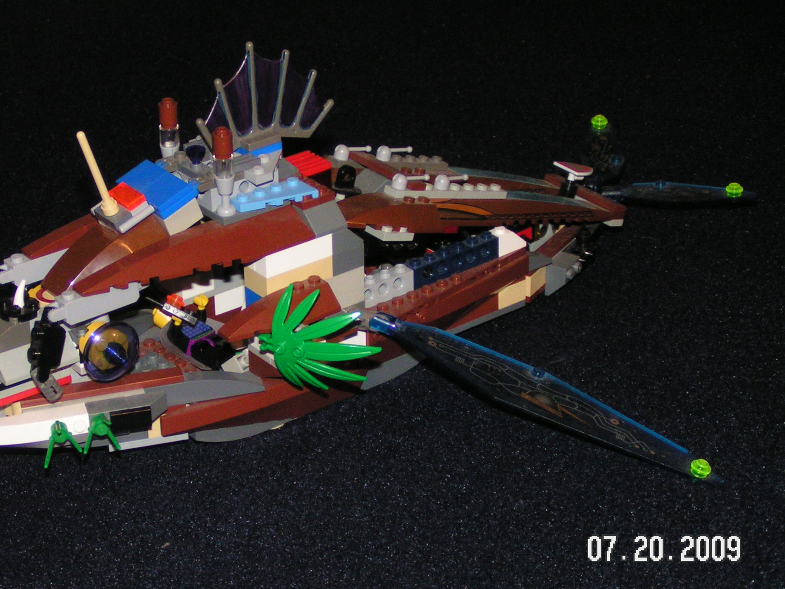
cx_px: 328
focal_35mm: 82
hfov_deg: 23.8
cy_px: 250
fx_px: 1860
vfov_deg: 18.0
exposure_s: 1/80
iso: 200
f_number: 3.2
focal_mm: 10
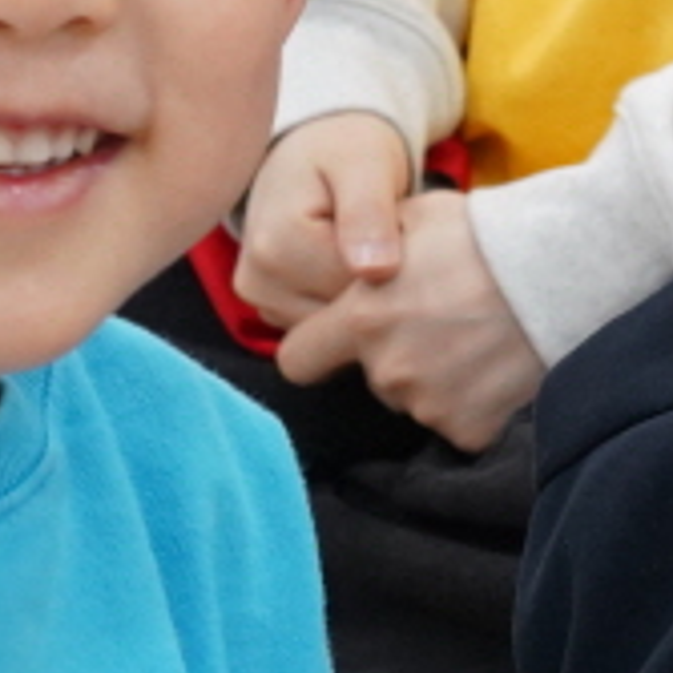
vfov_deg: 7.1
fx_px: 5389
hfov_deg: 7.0
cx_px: 1056
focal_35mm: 245
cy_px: -62
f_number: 9
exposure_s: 1/40
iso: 2500
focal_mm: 37
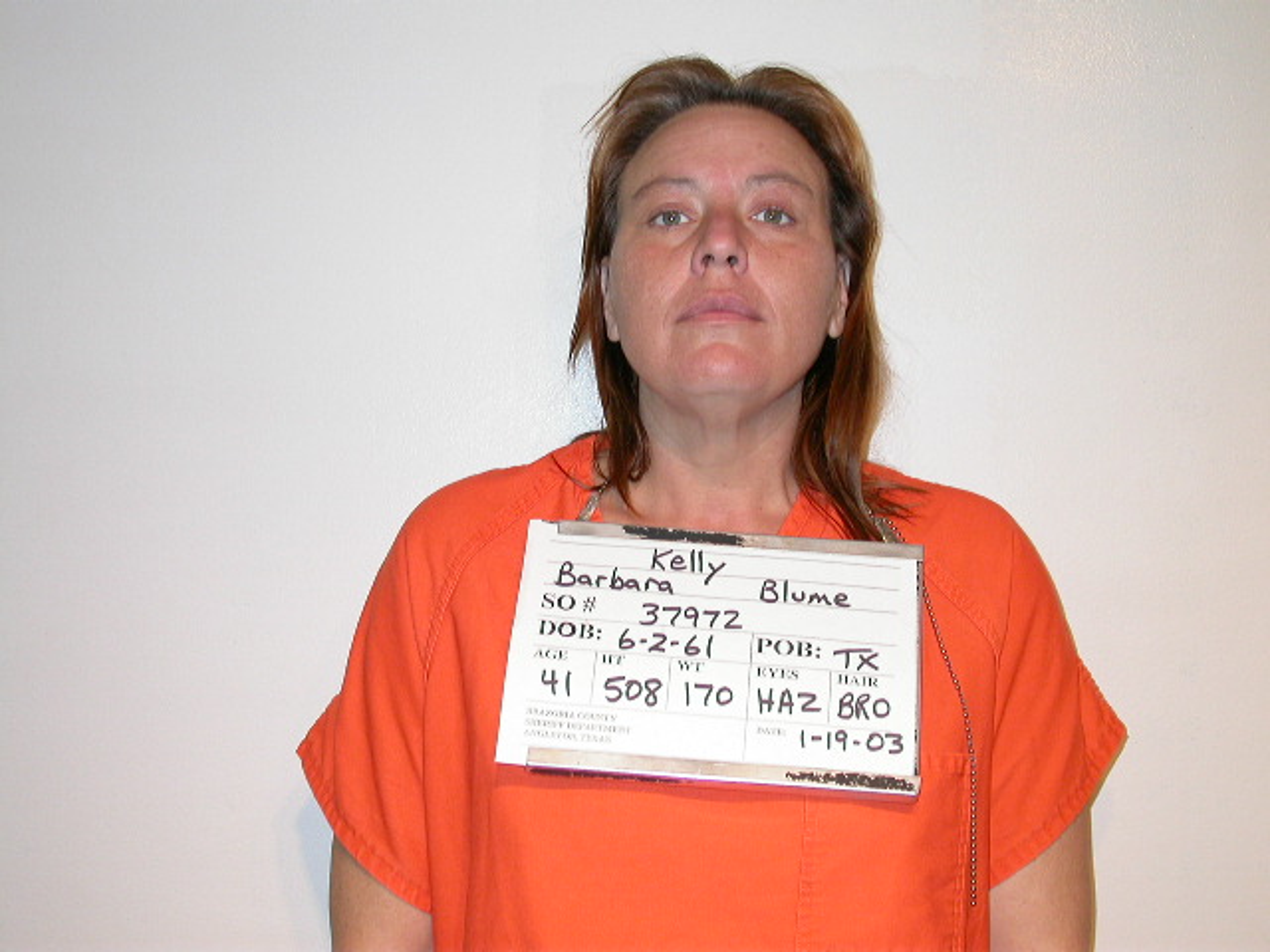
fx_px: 2055
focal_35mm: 56
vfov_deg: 26.1
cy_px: 476
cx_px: 635
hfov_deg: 34.3
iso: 100
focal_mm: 11.6
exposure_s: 1/60.3
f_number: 3
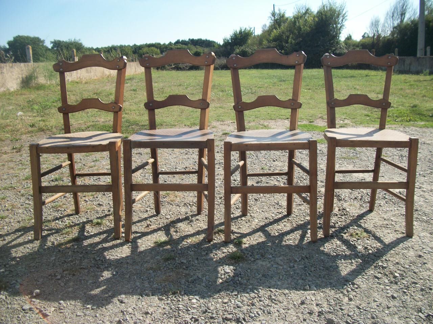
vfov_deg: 44.2
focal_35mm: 32
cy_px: 162
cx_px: 216
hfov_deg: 56.8
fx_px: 400
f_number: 8.8
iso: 80
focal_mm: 5.7
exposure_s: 1/125
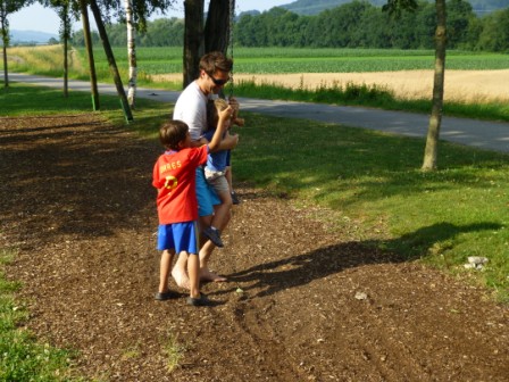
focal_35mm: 48
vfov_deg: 30.3
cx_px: 254
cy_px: 191
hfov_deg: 39.7
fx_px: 706
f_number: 4
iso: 100
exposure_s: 1/400
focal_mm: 8.6
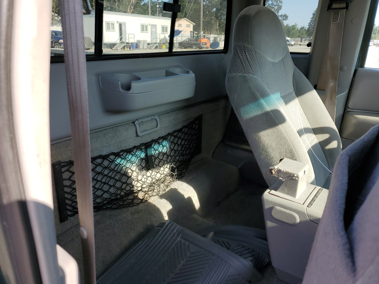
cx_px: 190
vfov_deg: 53.1
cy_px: 142
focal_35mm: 26
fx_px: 285
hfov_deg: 67.3
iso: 50
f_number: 1.5
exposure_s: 1/455
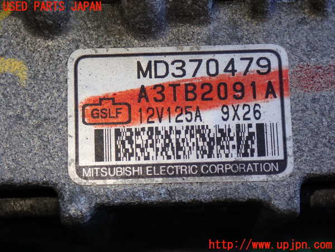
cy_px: 126
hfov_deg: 23.8
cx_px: 168
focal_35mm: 82
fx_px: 794
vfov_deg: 18.0
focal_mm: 14.62
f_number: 4.3
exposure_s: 1/80
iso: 200
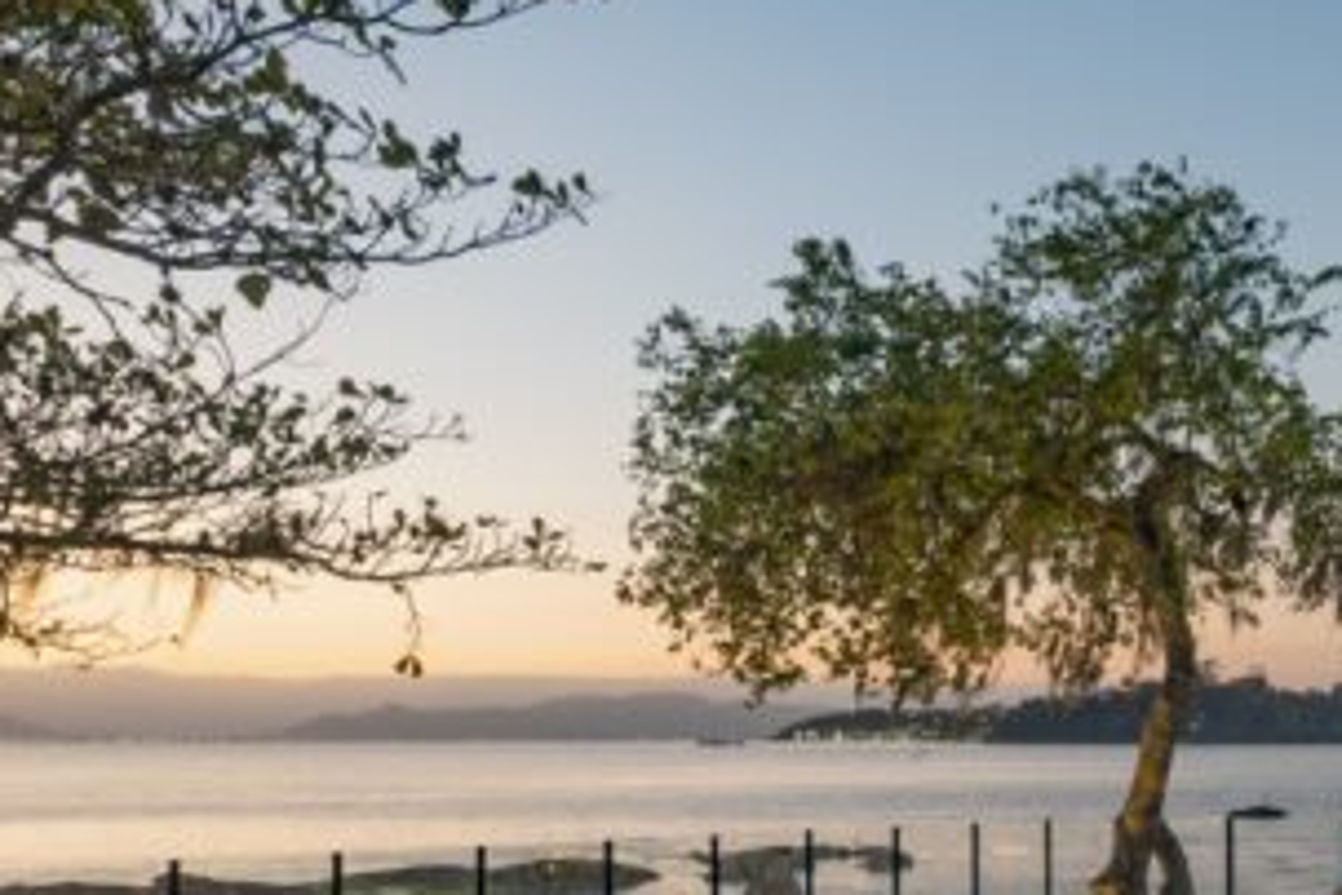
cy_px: 729
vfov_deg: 28.0
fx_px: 1752
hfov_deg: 41.6
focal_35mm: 47
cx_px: 846
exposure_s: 1
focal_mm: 19
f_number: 6.7
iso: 50
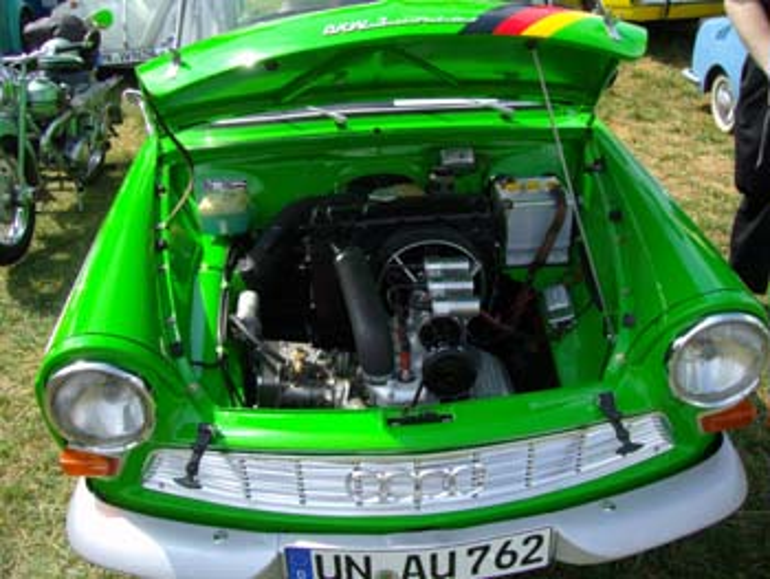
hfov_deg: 52.6
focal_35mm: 35
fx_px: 779
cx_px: 385
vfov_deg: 40.7
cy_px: 290
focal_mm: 5.8
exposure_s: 1/294
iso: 64
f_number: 4.8
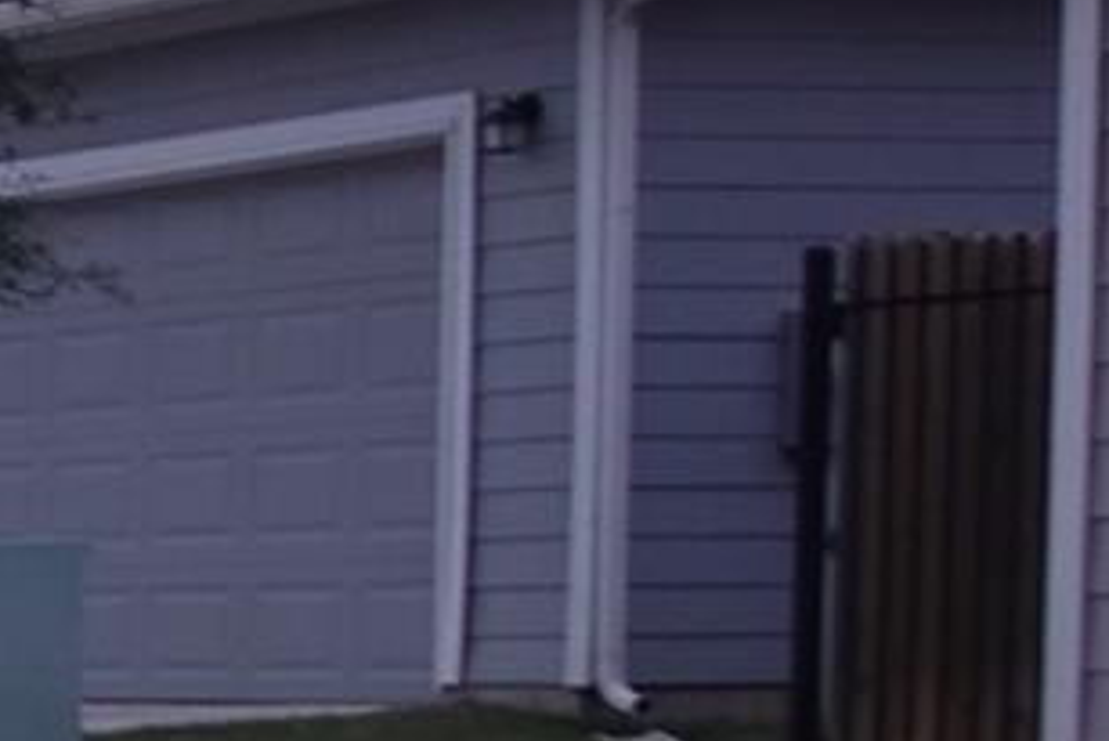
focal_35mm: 160
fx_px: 4931
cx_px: -2489
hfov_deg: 9.3
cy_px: 992
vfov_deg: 8.5
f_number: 2
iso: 125
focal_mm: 9.4
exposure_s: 1/30
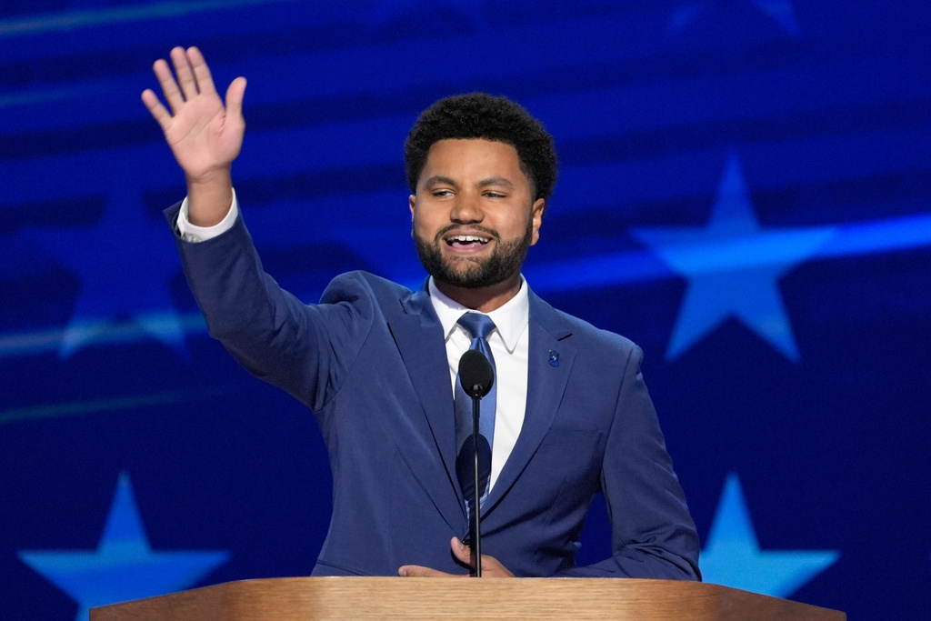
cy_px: 310
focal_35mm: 900
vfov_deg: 1.5
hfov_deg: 2.3
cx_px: 466
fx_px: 23277
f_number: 4
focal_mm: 600
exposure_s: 1/250
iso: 2500
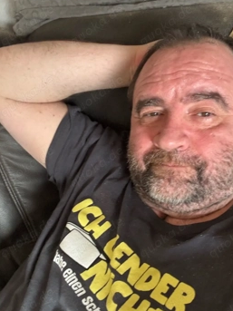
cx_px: 116
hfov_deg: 40.7
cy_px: 177
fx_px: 314
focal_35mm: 35
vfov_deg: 52.5
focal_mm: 2.69
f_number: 1.9
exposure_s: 1/60
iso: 160
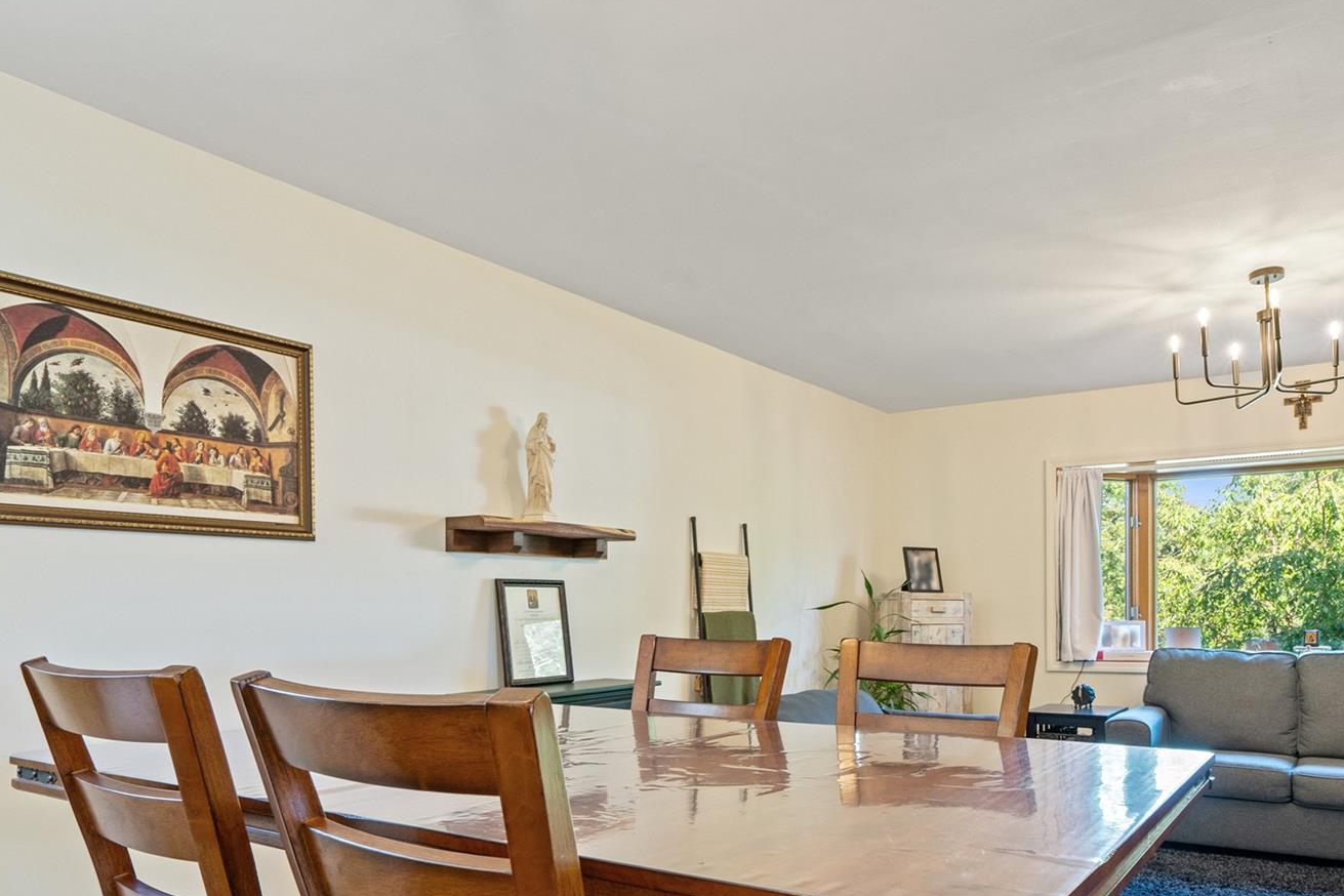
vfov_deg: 49.8
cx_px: 828
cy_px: 638
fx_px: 933
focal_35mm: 25
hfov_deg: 70.5
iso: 800
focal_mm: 16
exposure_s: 1/10
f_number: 5.6
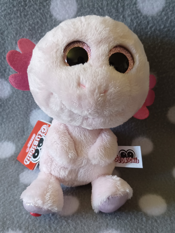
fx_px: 169
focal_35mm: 25
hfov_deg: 54.9
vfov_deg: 69.4
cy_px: 116
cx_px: 88
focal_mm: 4.6
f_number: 1.8
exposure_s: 1/25
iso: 320
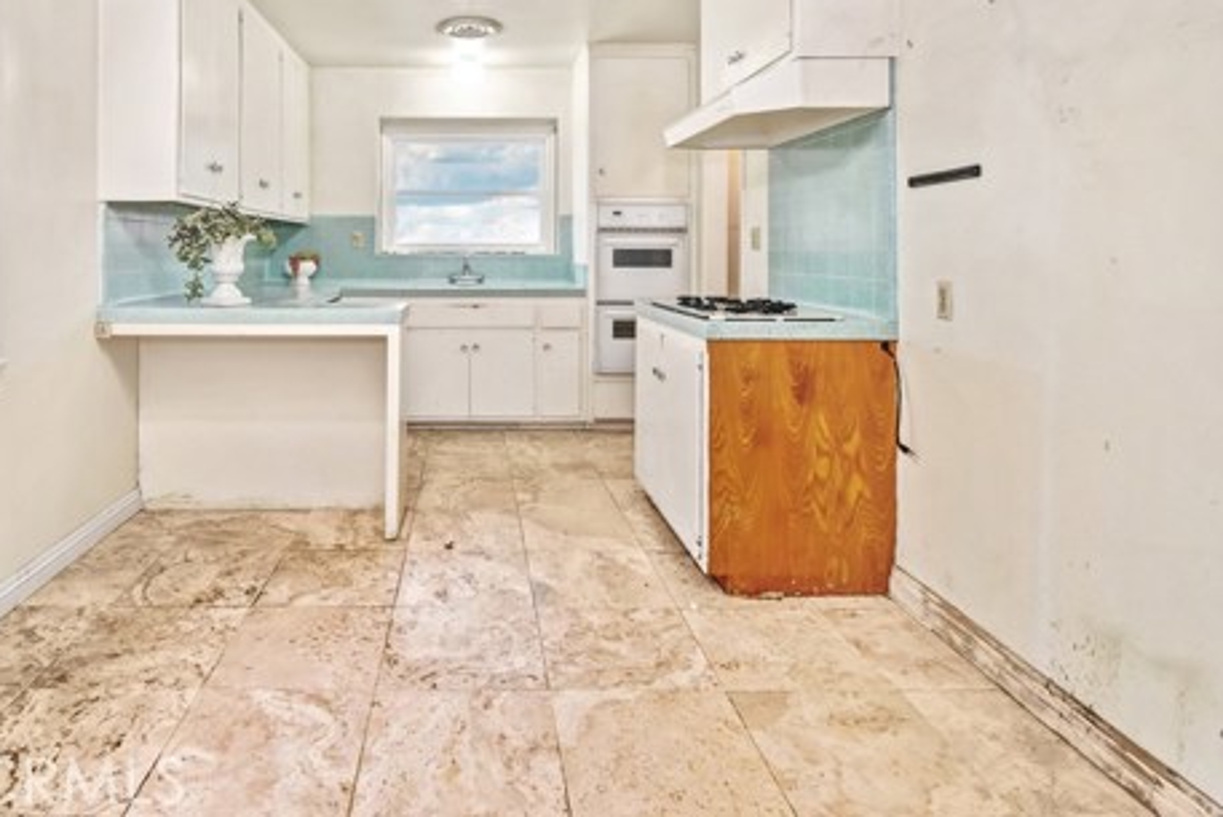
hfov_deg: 79.7
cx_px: 460
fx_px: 714
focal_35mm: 21
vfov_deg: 57.7
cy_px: 248
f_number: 8
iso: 1250
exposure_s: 1/100
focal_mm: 10
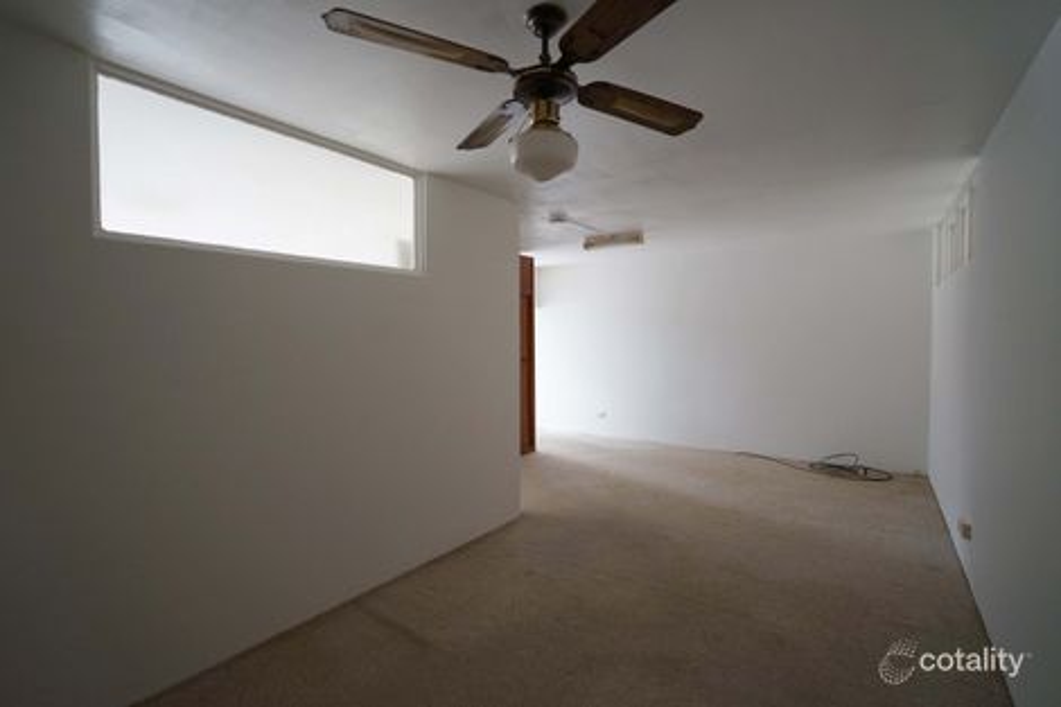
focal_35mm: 16
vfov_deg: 73.7
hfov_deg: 96.8
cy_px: 354
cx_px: 530
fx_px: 471
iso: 2000
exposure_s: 1/60
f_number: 4
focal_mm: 16
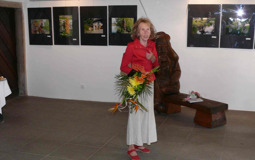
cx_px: 128
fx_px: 347
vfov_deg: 25.8
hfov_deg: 40.3
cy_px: 89
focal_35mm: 50
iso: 200
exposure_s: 1/30
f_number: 3.6
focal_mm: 8.9
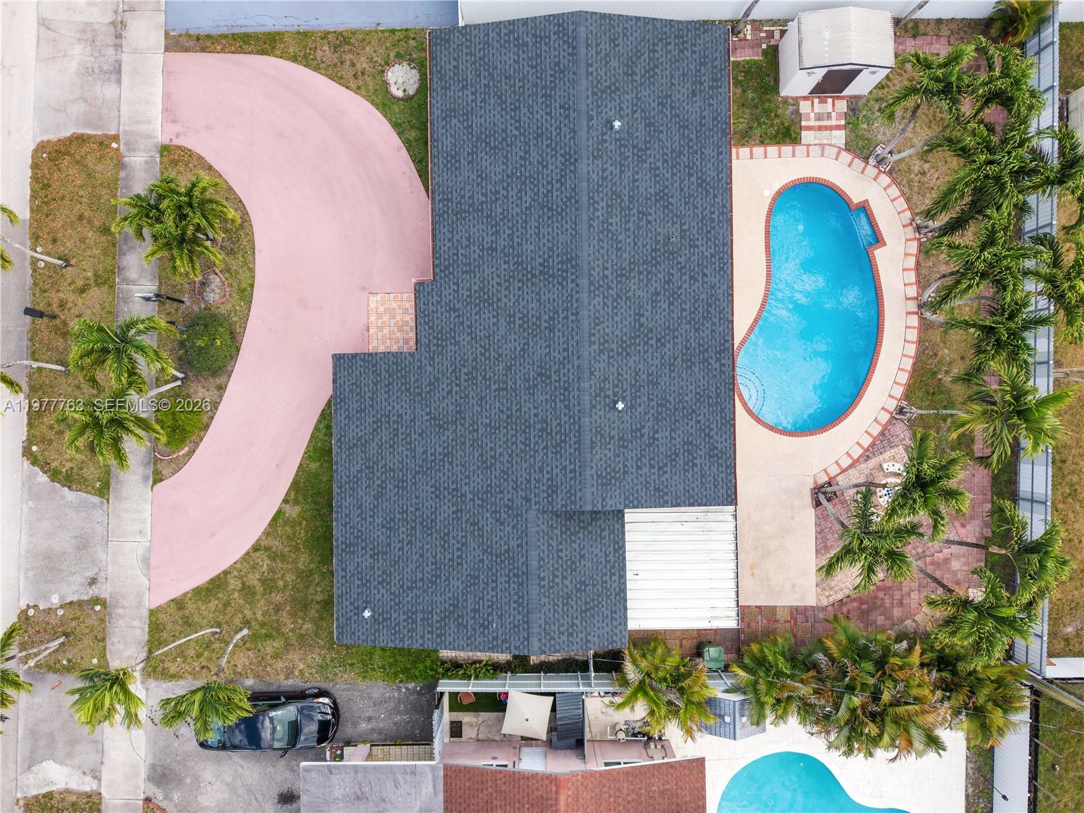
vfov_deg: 56.8
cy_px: 406
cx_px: 542
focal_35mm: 24
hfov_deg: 71.6
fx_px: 752
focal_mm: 8.67
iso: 130
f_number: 1.8
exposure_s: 1/60
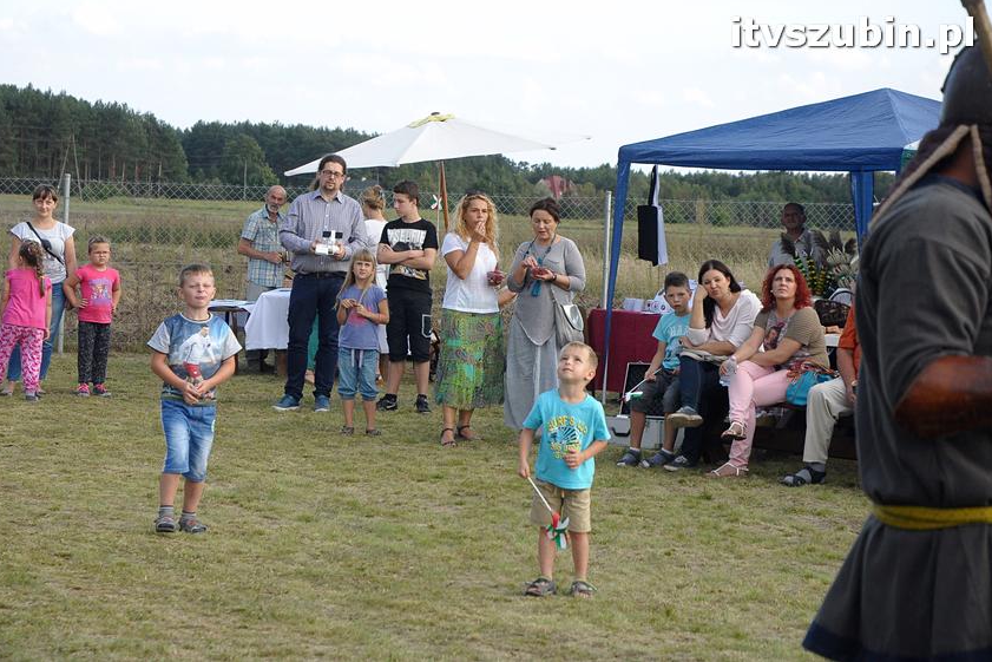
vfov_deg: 12.9
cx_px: 495
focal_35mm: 106
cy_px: 330
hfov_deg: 19.3
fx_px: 2921
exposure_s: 1/800
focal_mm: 70
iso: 800
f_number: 7.1
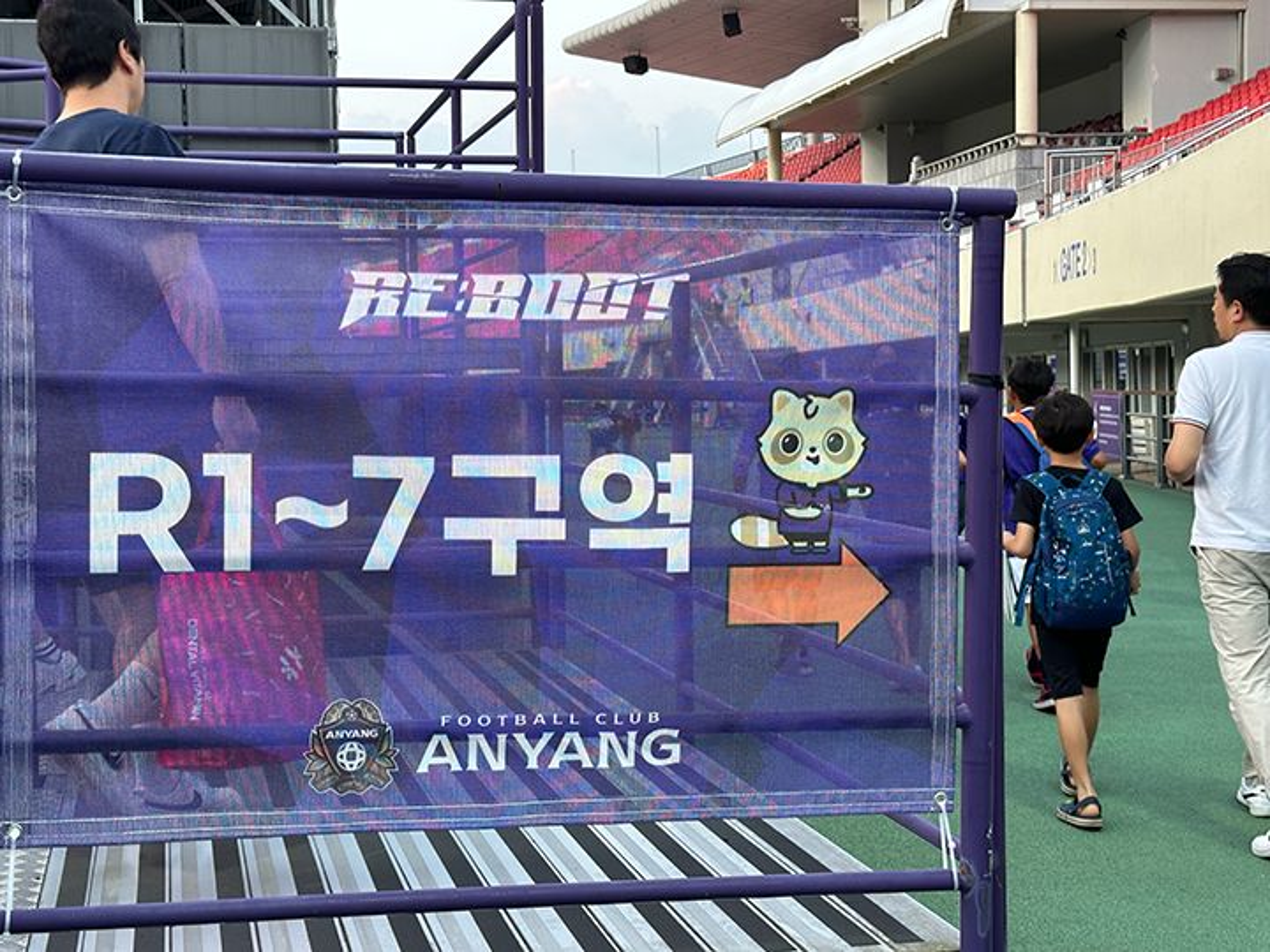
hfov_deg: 39.7
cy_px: 476
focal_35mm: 48
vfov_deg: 30.3
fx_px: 1761
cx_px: 635
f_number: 1.8
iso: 80
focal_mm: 6.86
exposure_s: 1/120
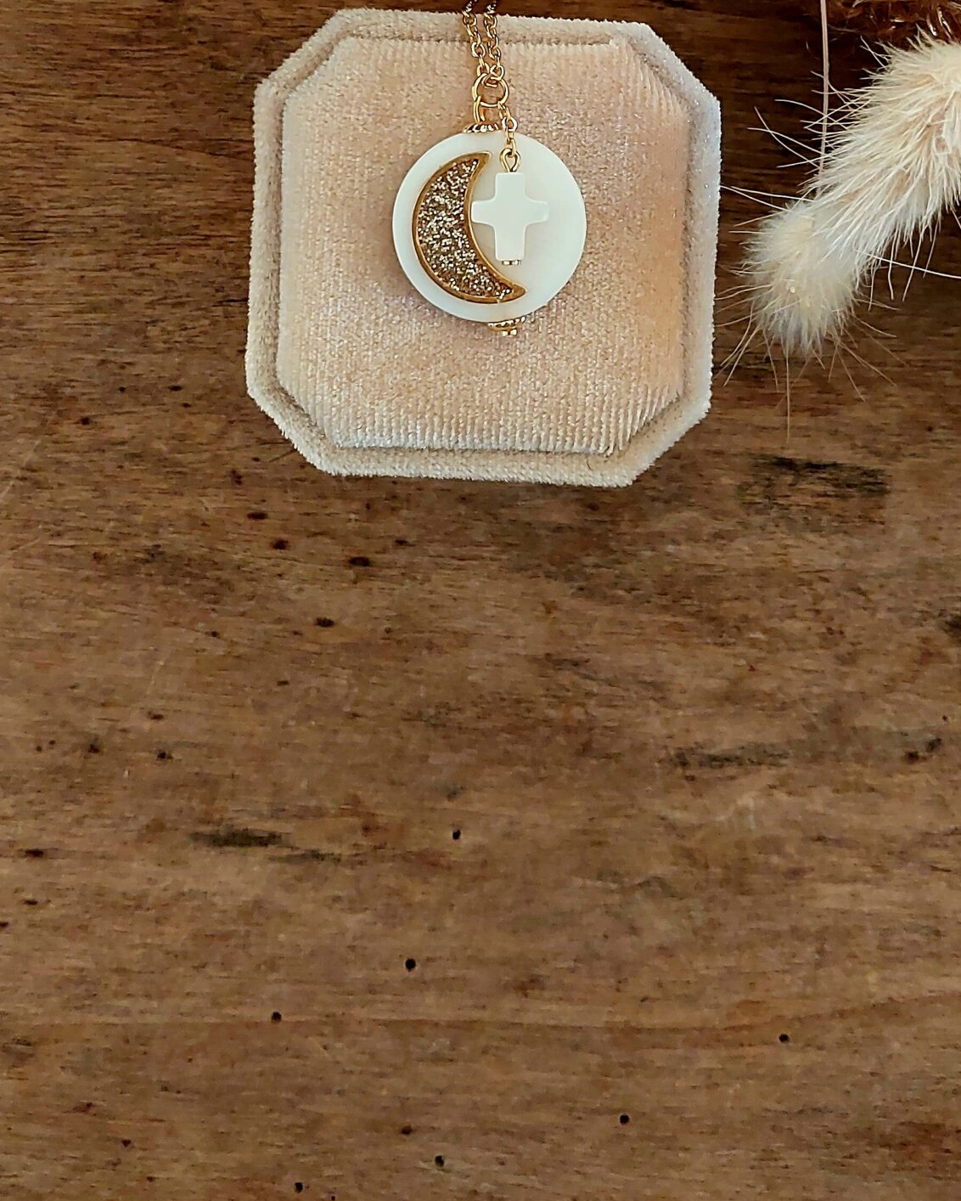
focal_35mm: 53
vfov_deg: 33.7
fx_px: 1883
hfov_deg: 28.6
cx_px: 496
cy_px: 152
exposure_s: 1/60.2
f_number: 1.8
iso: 400
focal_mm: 4.6
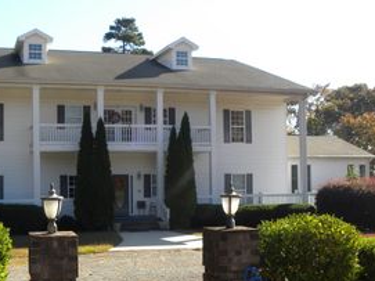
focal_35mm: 48
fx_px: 520
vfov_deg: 30.2
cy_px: 171
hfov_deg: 38.4
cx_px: 84
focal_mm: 4.6
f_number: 4.5
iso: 64
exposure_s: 1/189
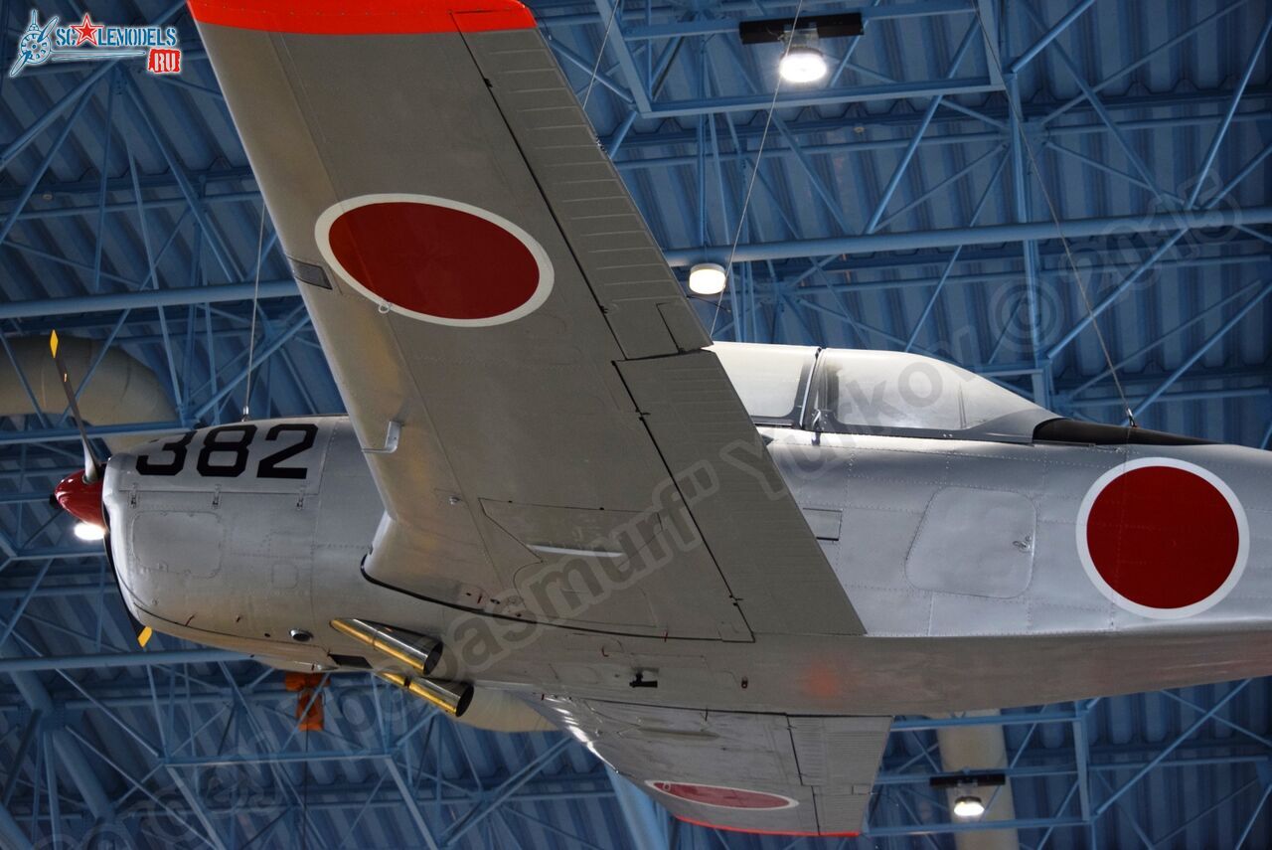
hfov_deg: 24.6
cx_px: 636
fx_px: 2917
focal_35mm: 82
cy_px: 425
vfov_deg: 16.6
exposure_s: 1/60
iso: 800
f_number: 4.5
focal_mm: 55
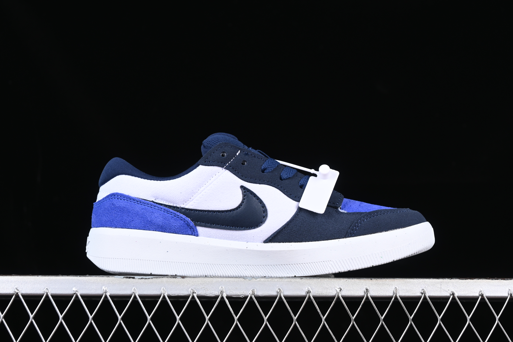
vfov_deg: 18.2
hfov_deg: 27.0
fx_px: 1069
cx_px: 256
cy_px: 171
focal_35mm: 75
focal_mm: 50
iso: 160
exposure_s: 1/80
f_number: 7.1
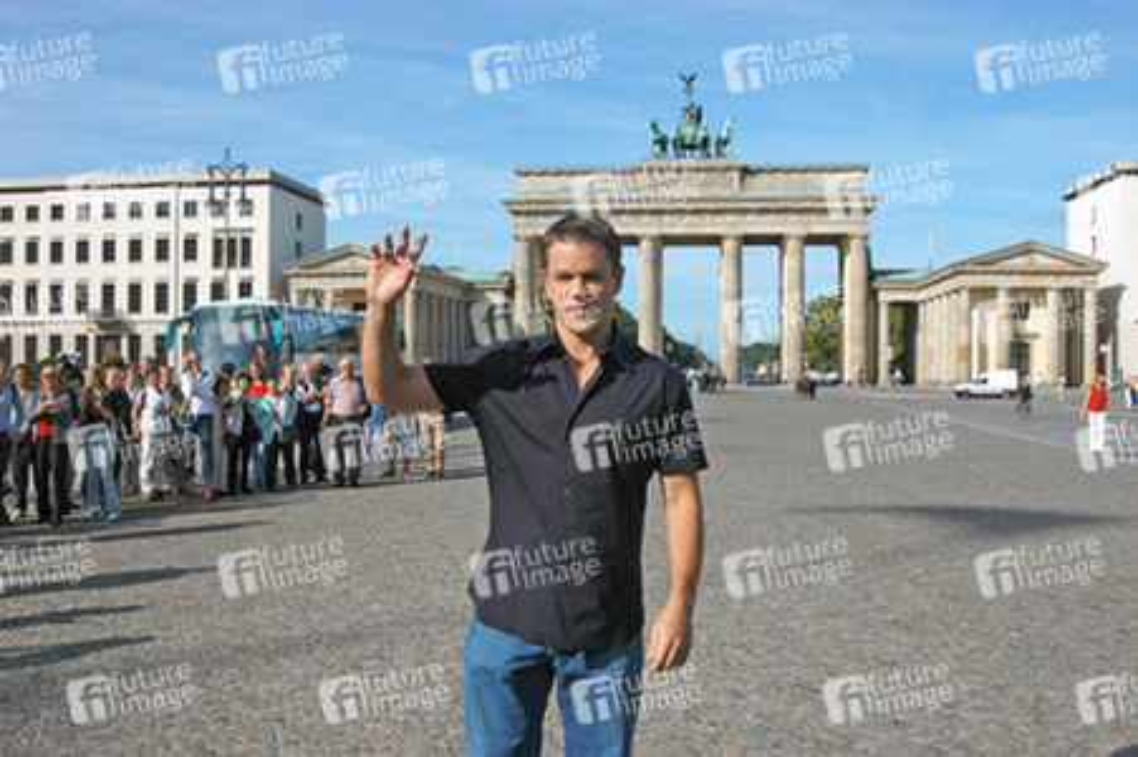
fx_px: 1137
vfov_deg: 36.8
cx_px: 569
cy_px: 378
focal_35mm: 36
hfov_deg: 53.2
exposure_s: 1/180
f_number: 18
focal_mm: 24
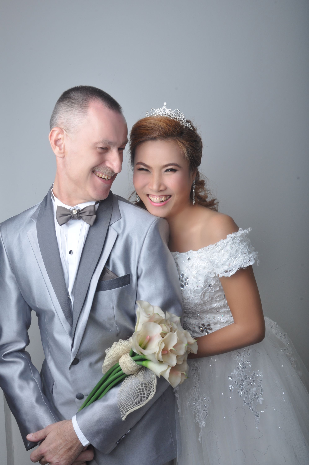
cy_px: 232
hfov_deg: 35.4
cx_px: 154
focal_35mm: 38
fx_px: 484
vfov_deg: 51.3
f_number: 18
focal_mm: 25
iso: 200
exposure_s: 1/160
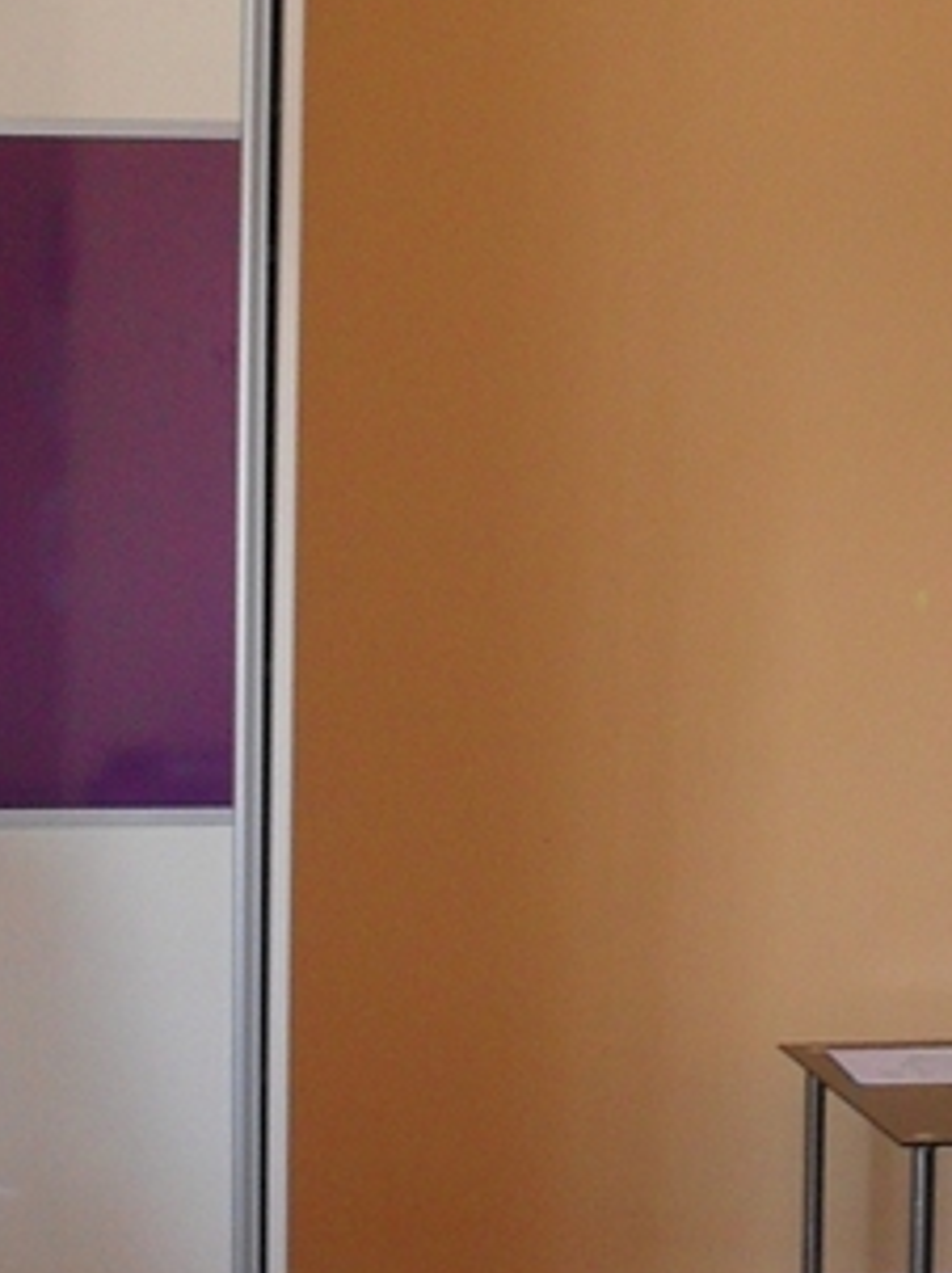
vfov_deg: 17.0
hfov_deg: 12.7
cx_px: 746
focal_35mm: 116
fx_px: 4260
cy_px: 658
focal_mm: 6.3
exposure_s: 1/60
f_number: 3.2
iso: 100
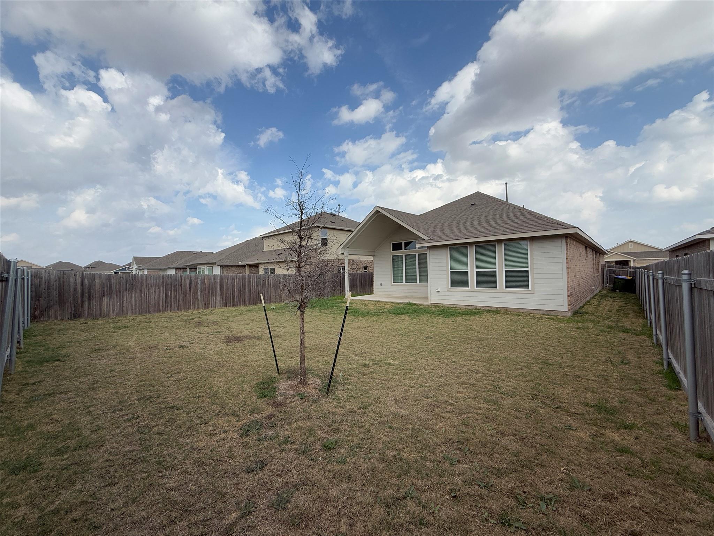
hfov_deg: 102.1
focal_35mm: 14
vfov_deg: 85.7
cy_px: 268
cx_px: 357
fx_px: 289
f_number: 2.2
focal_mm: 2.22
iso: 50
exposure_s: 1/2024
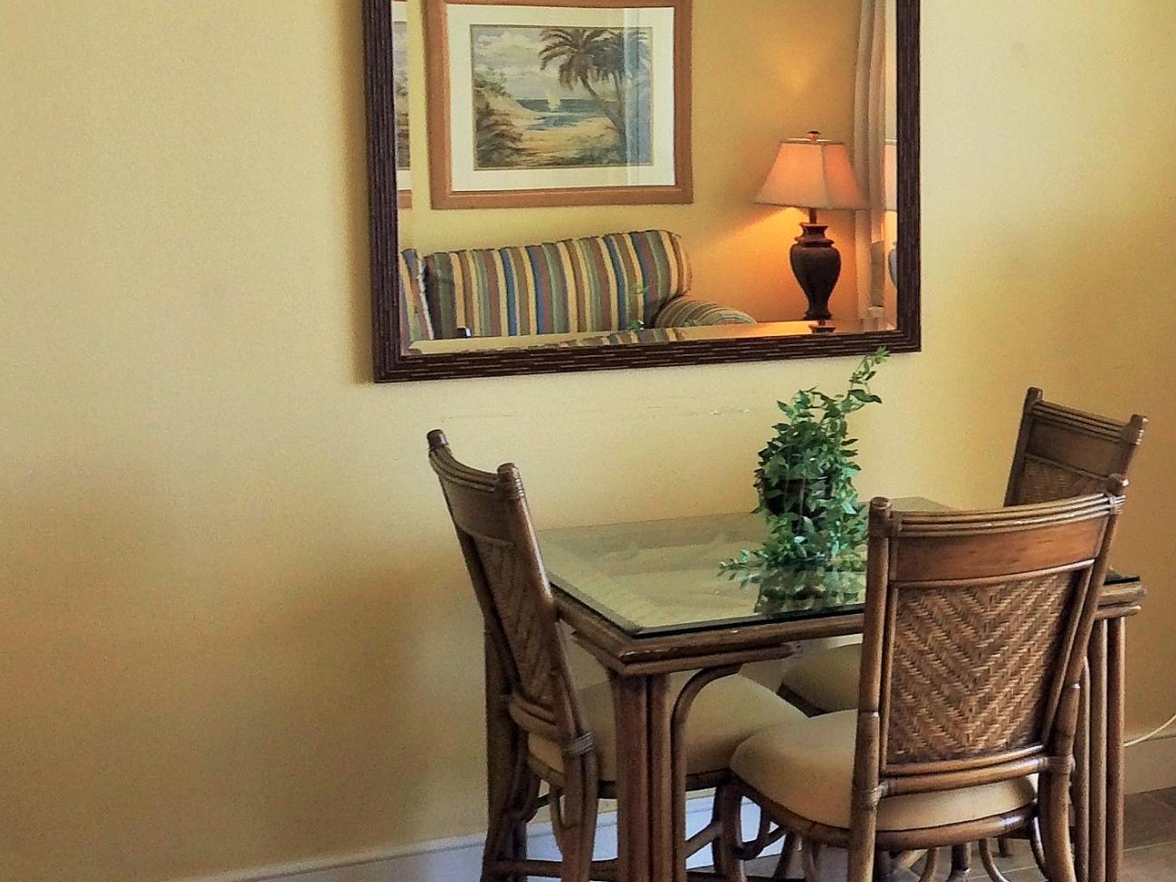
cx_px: 1156
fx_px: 2276
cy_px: 336
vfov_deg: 21.9
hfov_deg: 27.4
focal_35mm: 67
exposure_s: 1/60
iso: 40
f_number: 2.2
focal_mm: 4.15
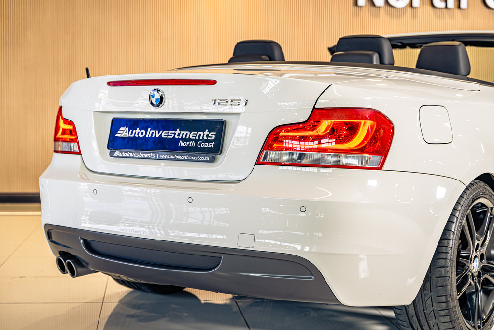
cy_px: 165
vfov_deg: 22.3
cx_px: 247
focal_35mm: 61
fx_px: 837
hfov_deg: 32.9
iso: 250
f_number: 3.5
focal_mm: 61
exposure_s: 1/160
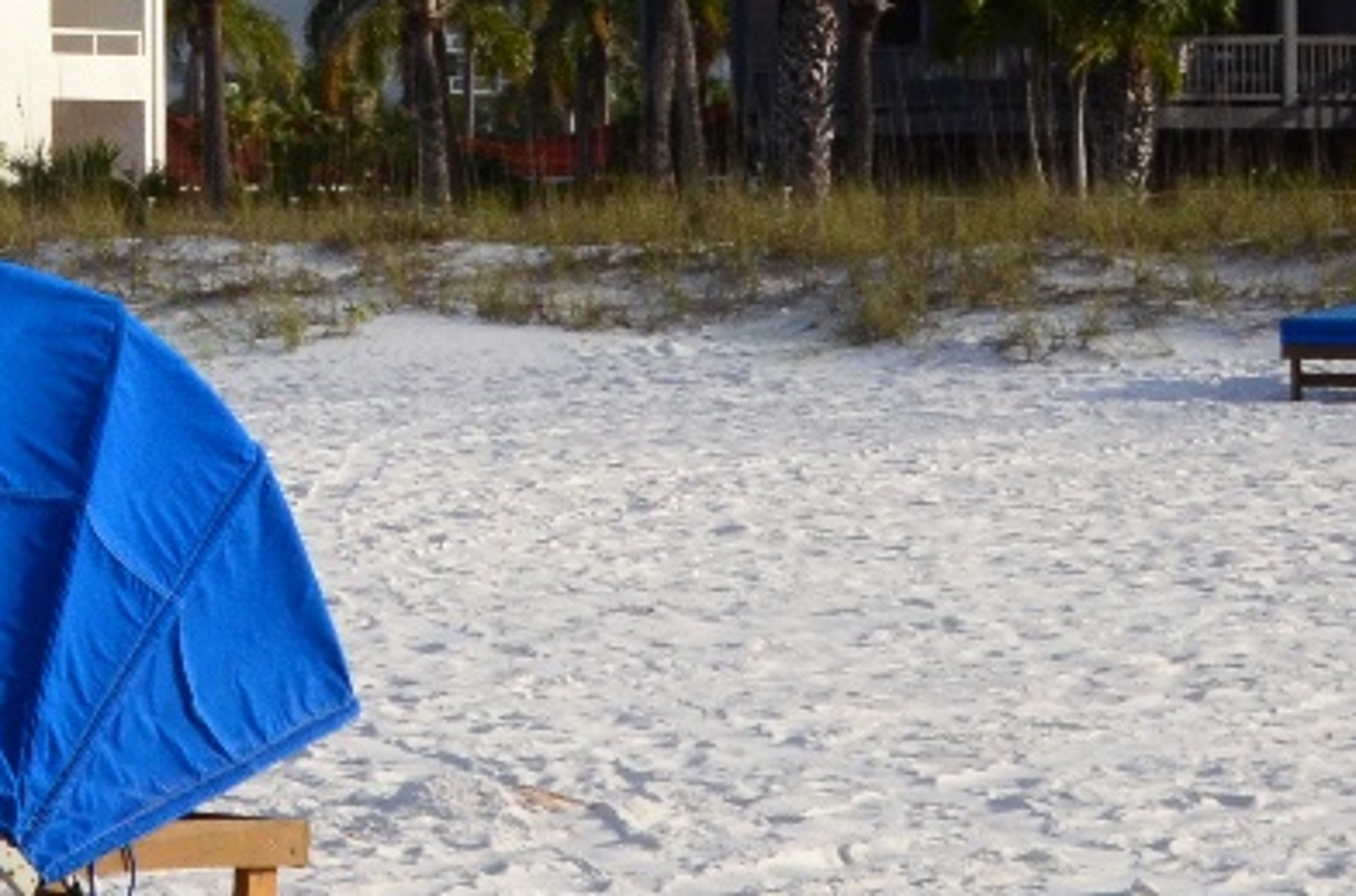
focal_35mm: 196
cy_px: 2
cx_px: -1245
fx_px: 7362
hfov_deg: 9.9
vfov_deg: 6.9
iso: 800
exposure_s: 1/640
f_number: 13
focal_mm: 32
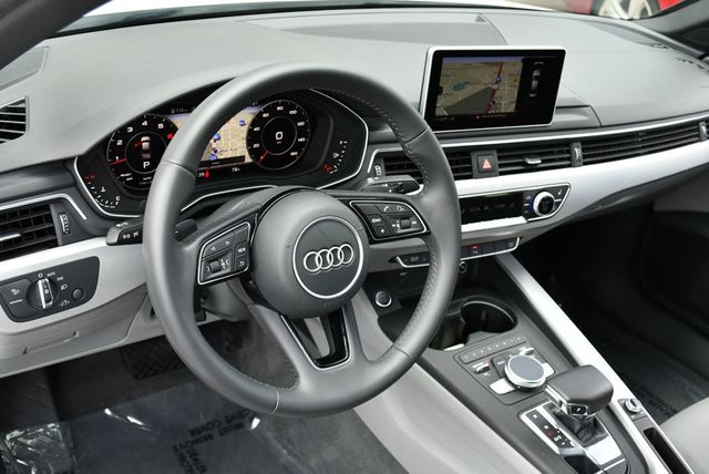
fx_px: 867
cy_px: 237
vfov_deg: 30.6
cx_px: 354
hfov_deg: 44.5
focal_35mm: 44
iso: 400
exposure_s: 1/250
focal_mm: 22
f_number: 4.5
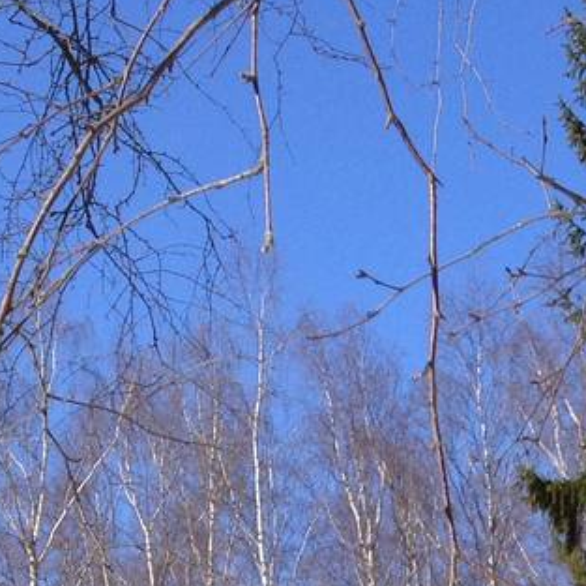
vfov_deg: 10.7
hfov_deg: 10.9
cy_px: 878
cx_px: 678
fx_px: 3026
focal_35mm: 158
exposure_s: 1/1227
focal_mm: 4.28
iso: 50
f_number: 2.4
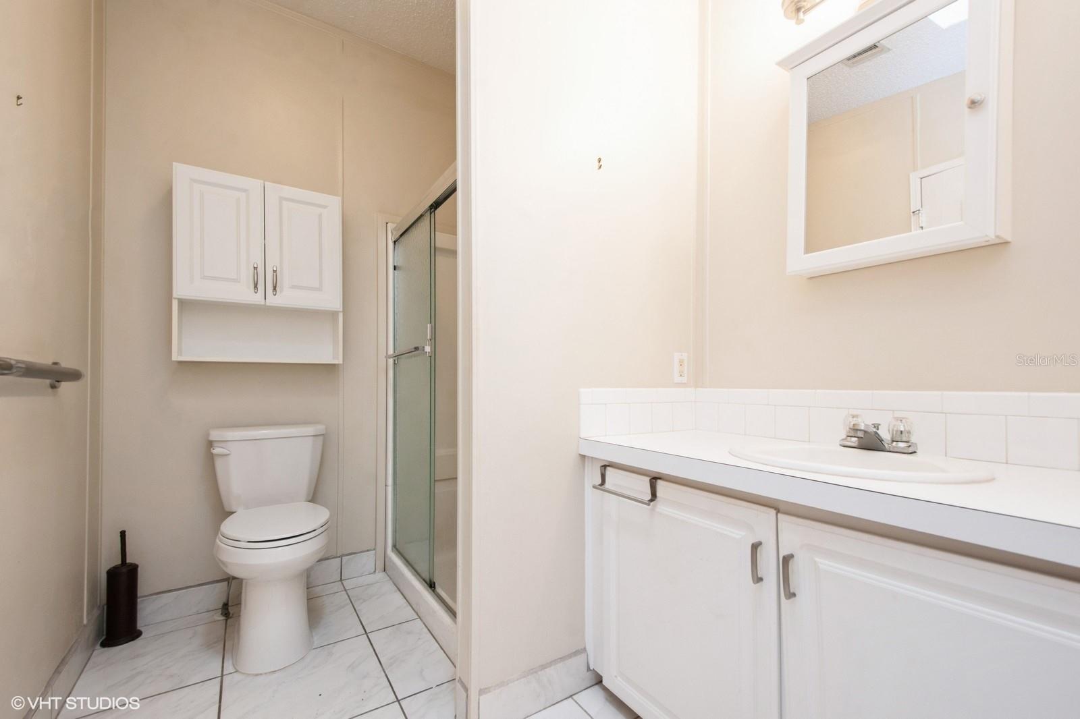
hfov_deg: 100.4
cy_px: 360
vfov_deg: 77.3
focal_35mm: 15
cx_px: 540
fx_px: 450
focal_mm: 10
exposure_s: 1/4
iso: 200
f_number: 8
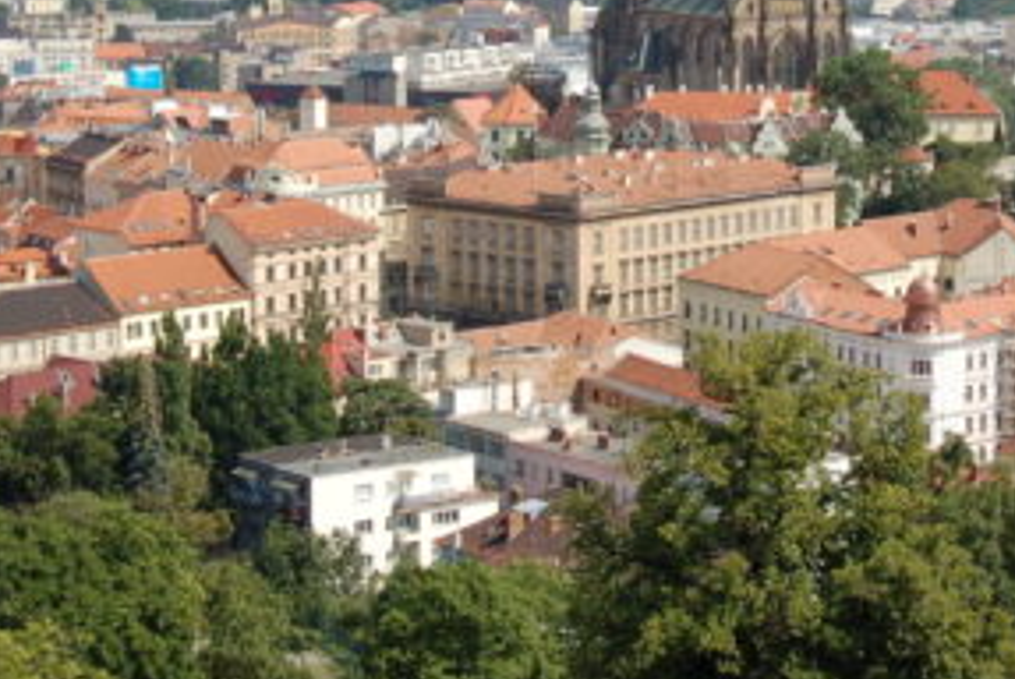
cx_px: 704
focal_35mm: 119
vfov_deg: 11.4
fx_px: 3358
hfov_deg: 17.1
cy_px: 28
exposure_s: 1/320
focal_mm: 38
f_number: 9
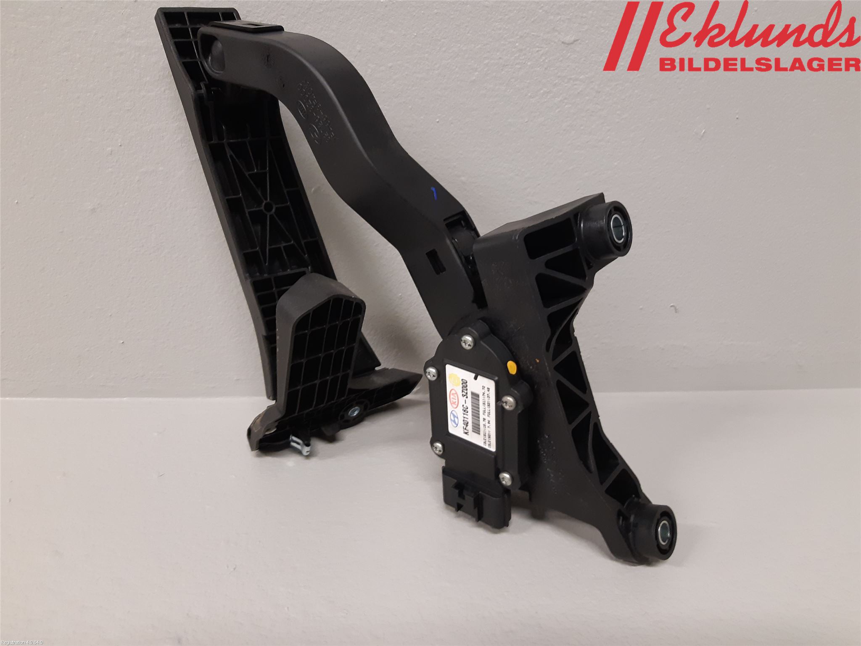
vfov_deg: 53.1
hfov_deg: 67.3
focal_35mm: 26
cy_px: 323
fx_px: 647
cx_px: 430
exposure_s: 1/50
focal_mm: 3.93
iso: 200
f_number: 1.7
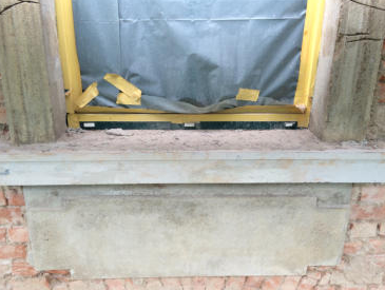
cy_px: 144
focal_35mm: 30
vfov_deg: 46.9
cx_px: 189
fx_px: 334
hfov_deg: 59.9
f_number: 2.2
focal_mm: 4.15
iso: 32
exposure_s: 1/120
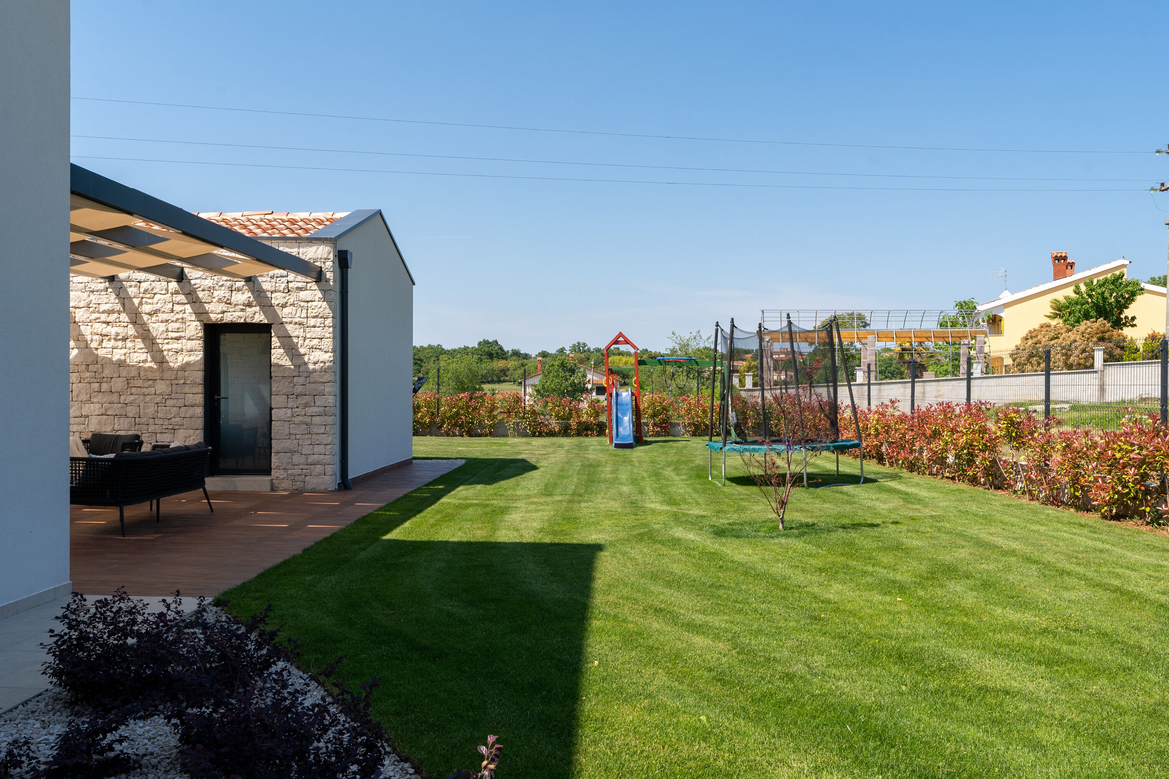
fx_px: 779
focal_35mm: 24
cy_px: 390
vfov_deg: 53.1
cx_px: 584
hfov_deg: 73.7
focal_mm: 24
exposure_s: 1/200
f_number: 11
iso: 100
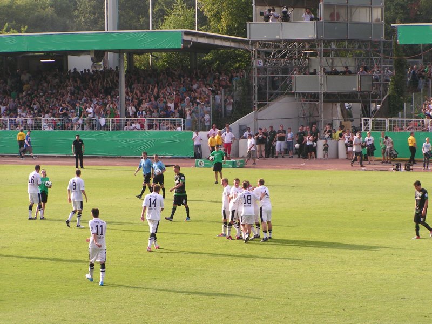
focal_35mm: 143
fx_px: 1785
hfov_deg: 13.8
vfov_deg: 10.4
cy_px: 162
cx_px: 216
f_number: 4.5
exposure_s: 1/250
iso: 50
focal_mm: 21.9
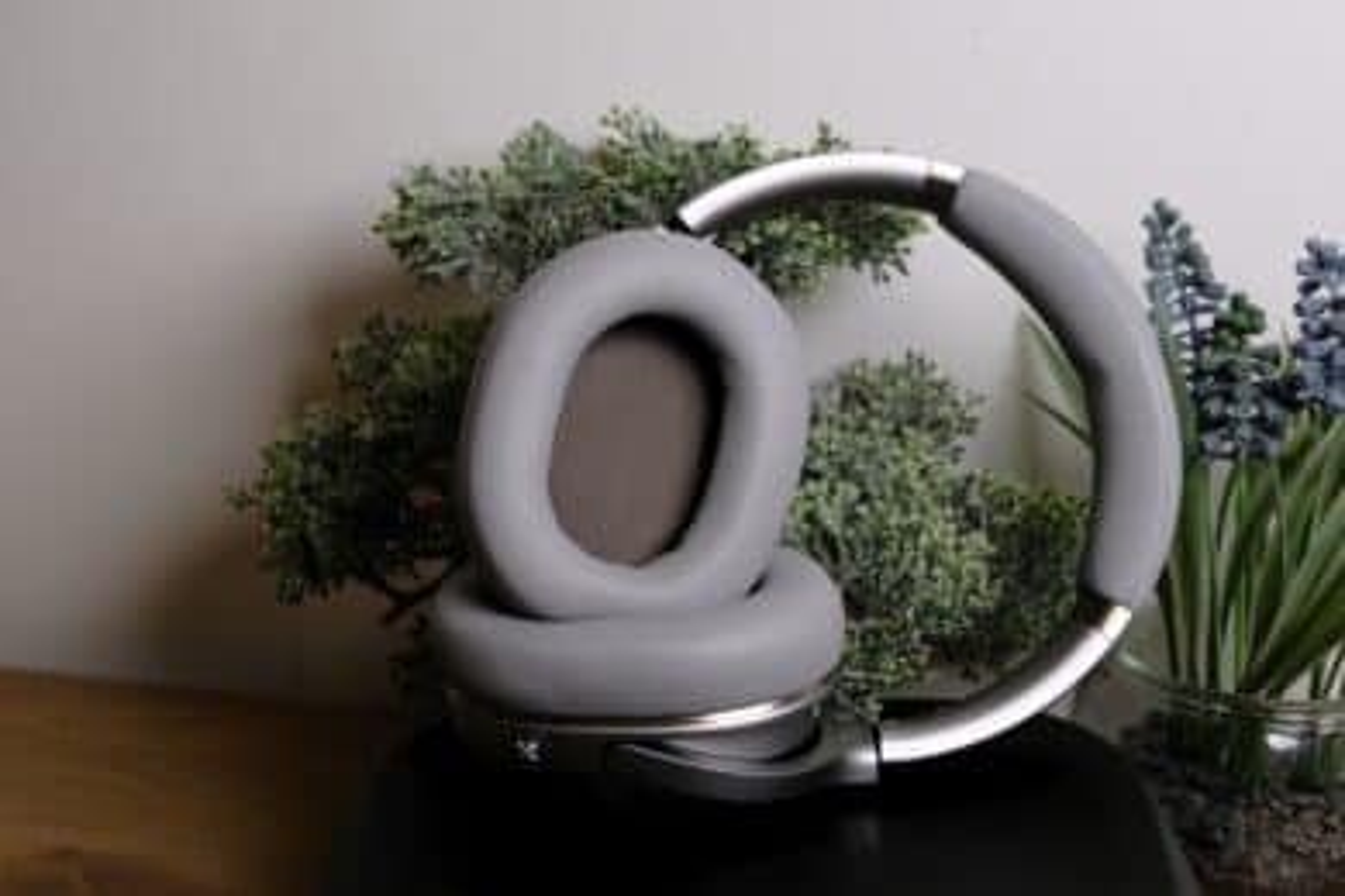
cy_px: 448
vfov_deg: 25.5
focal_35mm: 53
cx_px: 672
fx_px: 1980
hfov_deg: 37.5
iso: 320
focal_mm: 35.3
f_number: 5.6
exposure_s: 1/90
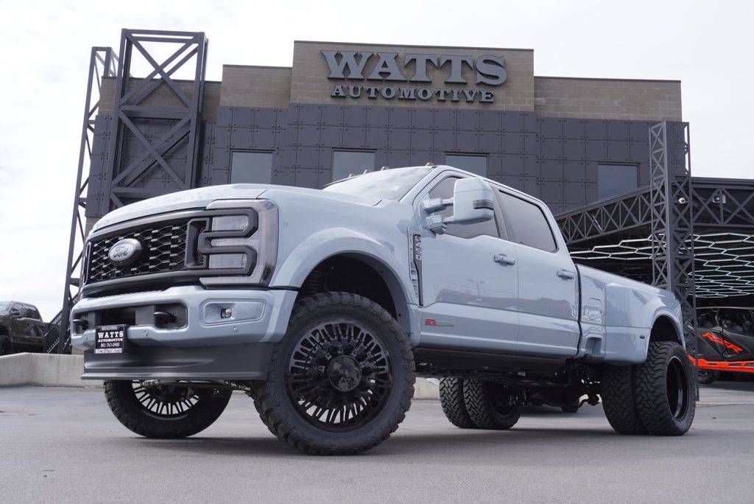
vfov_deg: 36.9
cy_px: 252
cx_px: 377
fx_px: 754
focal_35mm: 36
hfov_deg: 53.1
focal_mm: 24
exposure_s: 1/200
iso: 100
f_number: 7.1
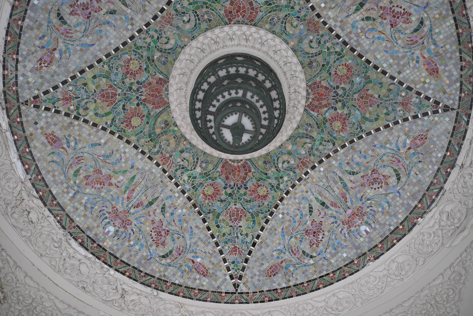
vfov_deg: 37.9
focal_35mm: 35
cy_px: 158
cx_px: 236
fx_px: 460
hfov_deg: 54.4
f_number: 2.8
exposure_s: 1/30
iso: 100
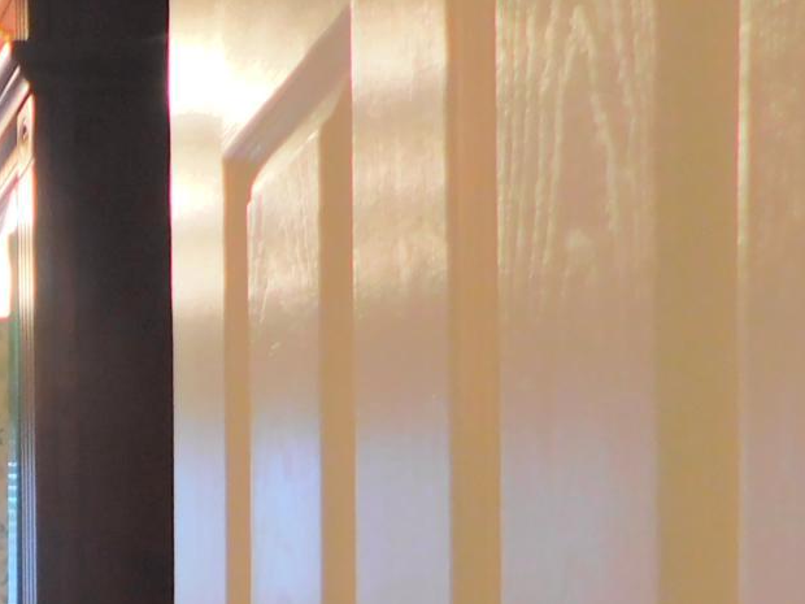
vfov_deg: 18.0
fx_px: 1767
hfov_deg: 21.0
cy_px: 808
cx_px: -461
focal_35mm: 76
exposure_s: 1/40
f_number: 3
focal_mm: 4
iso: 125
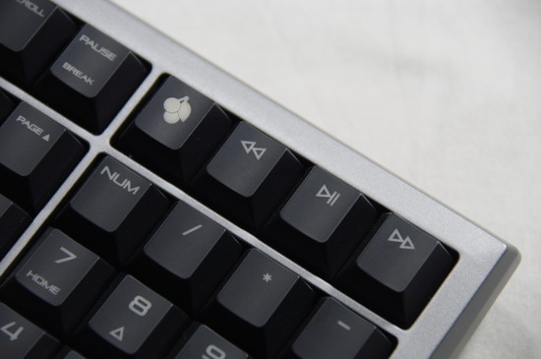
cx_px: 270
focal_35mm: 300
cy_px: 180
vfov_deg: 4.6
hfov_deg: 6.9
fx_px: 4502
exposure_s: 1/50
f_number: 6.7
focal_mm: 200
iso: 200
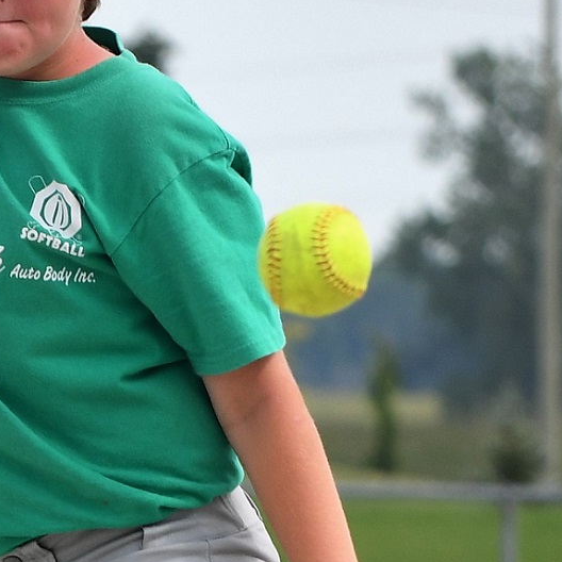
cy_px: 337
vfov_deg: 3.4
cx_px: 22
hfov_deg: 3.4
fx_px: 9520
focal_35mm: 518
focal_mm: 135
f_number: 5.6
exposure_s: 1/1000
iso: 360
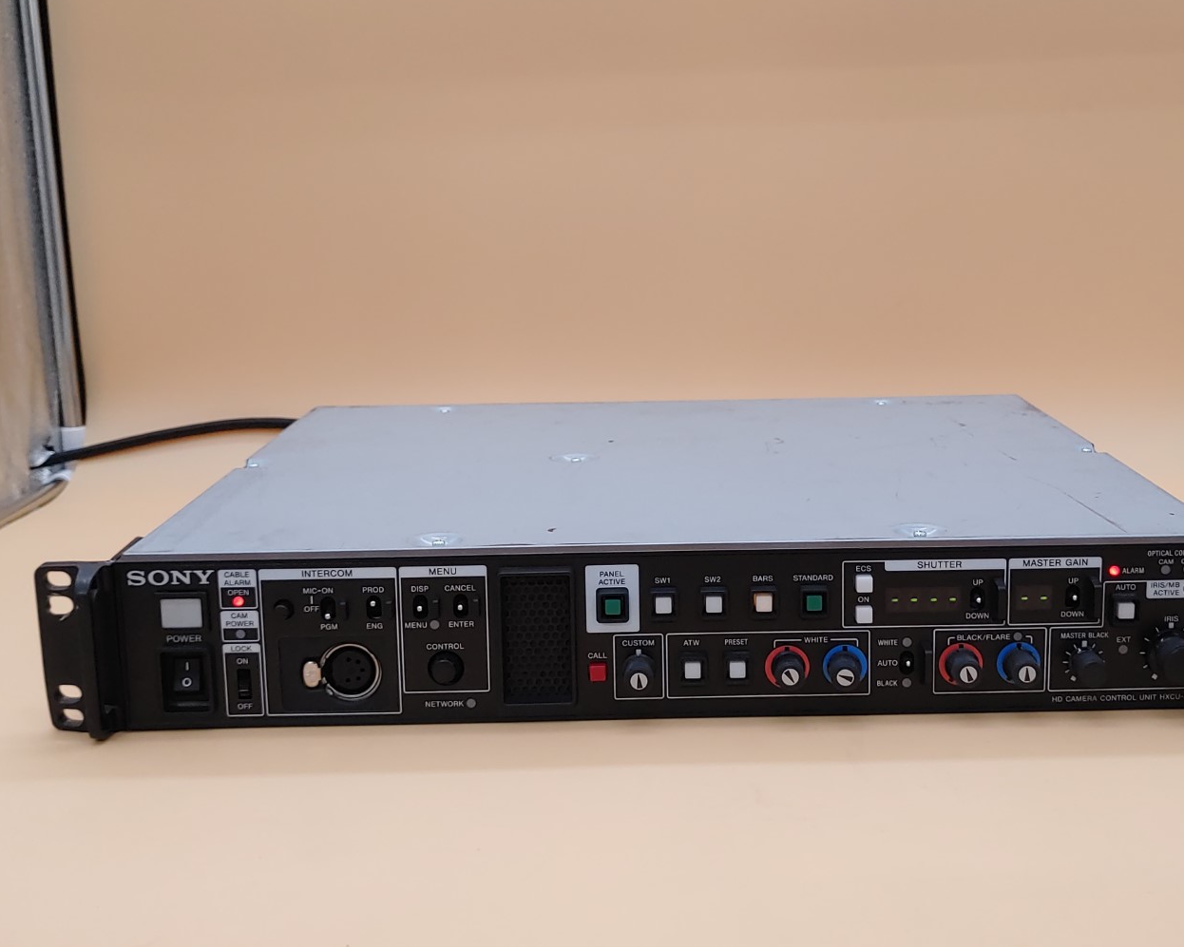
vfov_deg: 34.1
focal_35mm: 44
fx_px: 1542
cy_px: 454
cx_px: 678
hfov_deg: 41.9
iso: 50
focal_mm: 4.36
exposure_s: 1/120
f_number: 1.8
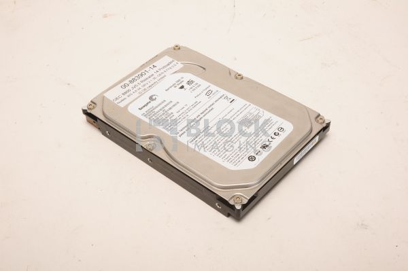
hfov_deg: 39.6
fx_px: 566
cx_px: 204
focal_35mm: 50
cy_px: 136
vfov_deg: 26.9
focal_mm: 50
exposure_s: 1/125
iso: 320
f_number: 20
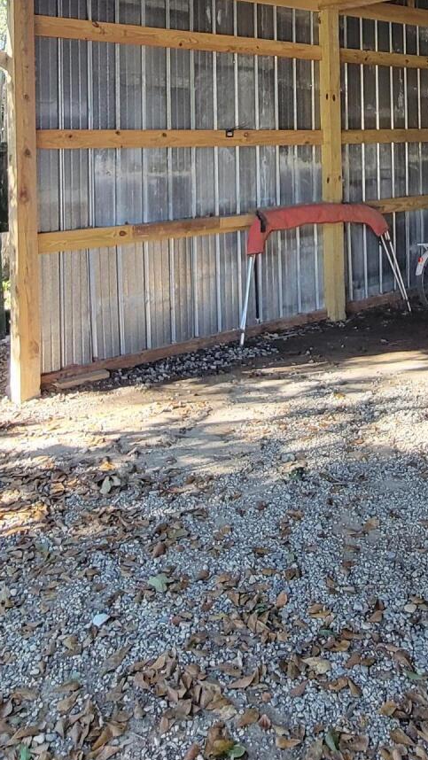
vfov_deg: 54.1
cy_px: 120
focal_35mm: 33
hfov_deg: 35.3
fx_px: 665
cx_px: 289
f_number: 2.2
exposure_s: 1/60
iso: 160
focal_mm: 2.2
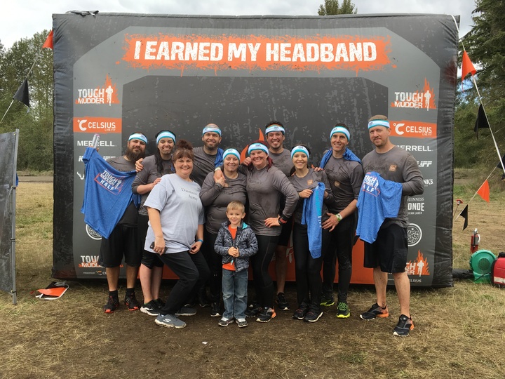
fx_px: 423
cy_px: 190
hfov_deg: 61.7
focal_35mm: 29
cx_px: 252
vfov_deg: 48.2
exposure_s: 1/458
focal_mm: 4.15
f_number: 2.2
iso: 25
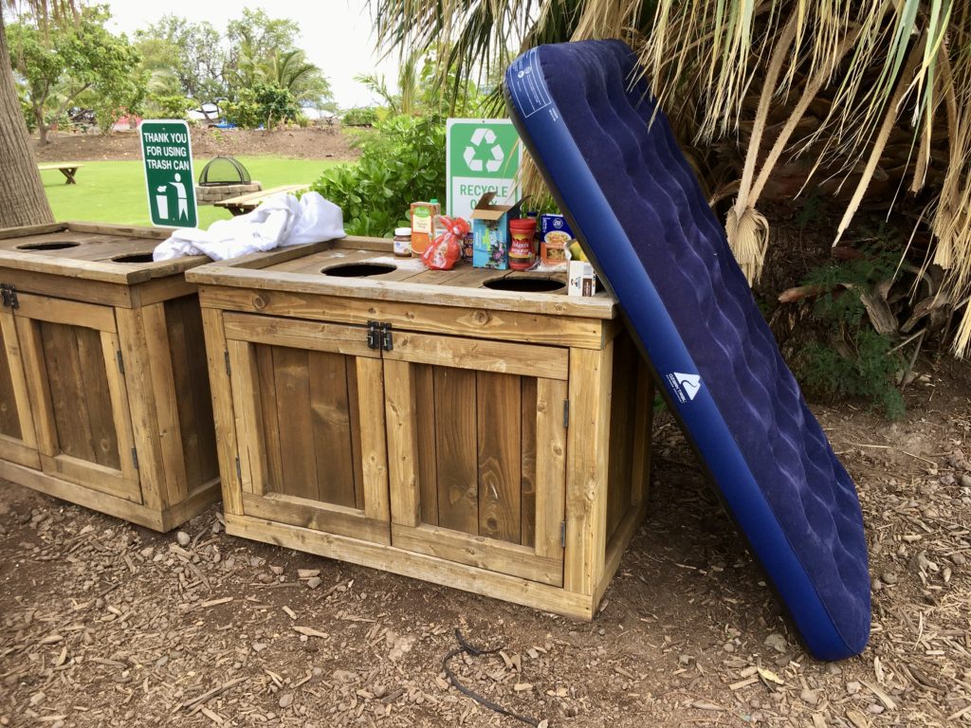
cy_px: 364
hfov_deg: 61.7
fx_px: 813
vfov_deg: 48.2
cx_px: 486
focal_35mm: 29
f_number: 2.2
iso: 25
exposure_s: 1/356
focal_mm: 4.15
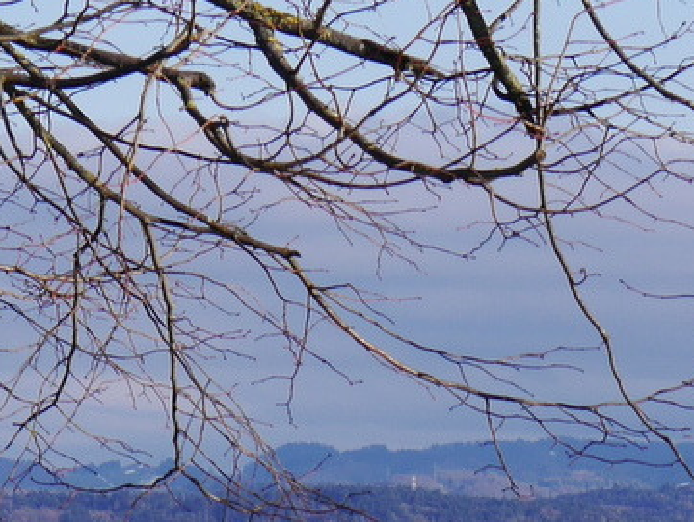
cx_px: 364
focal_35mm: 257
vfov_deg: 5.8
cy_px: 707
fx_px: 5159
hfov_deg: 7.7
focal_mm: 42
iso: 160
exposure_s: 1/320
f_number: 8
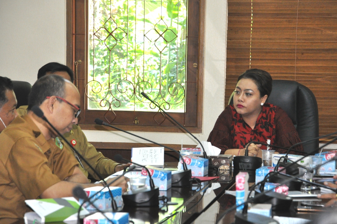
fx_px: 1324
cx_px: 185
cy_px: 124
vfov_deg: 9.7
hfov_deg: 14.5
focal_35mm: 142
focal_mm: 85
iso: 1600
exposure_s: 1/60
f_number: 5.6
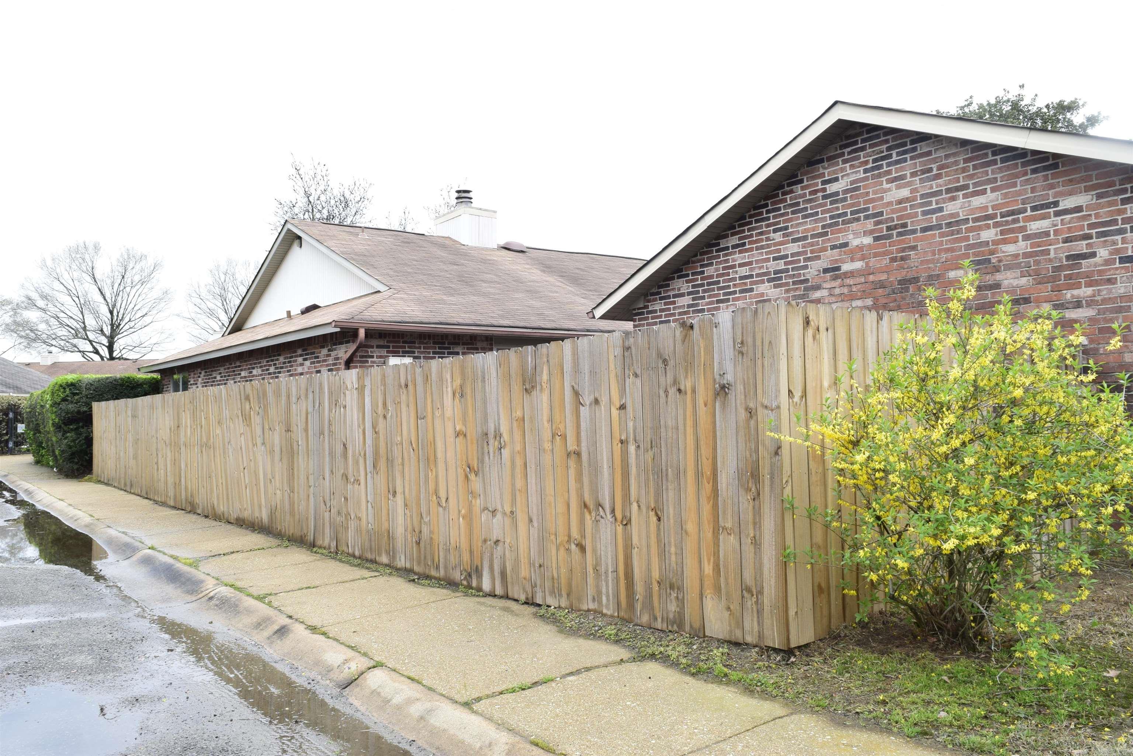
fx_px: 850
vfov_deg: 47.9
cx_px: 566
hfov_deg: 67.4
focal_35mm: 27
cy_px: 378
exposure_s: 1/60
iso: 320
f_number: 13
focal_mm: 18
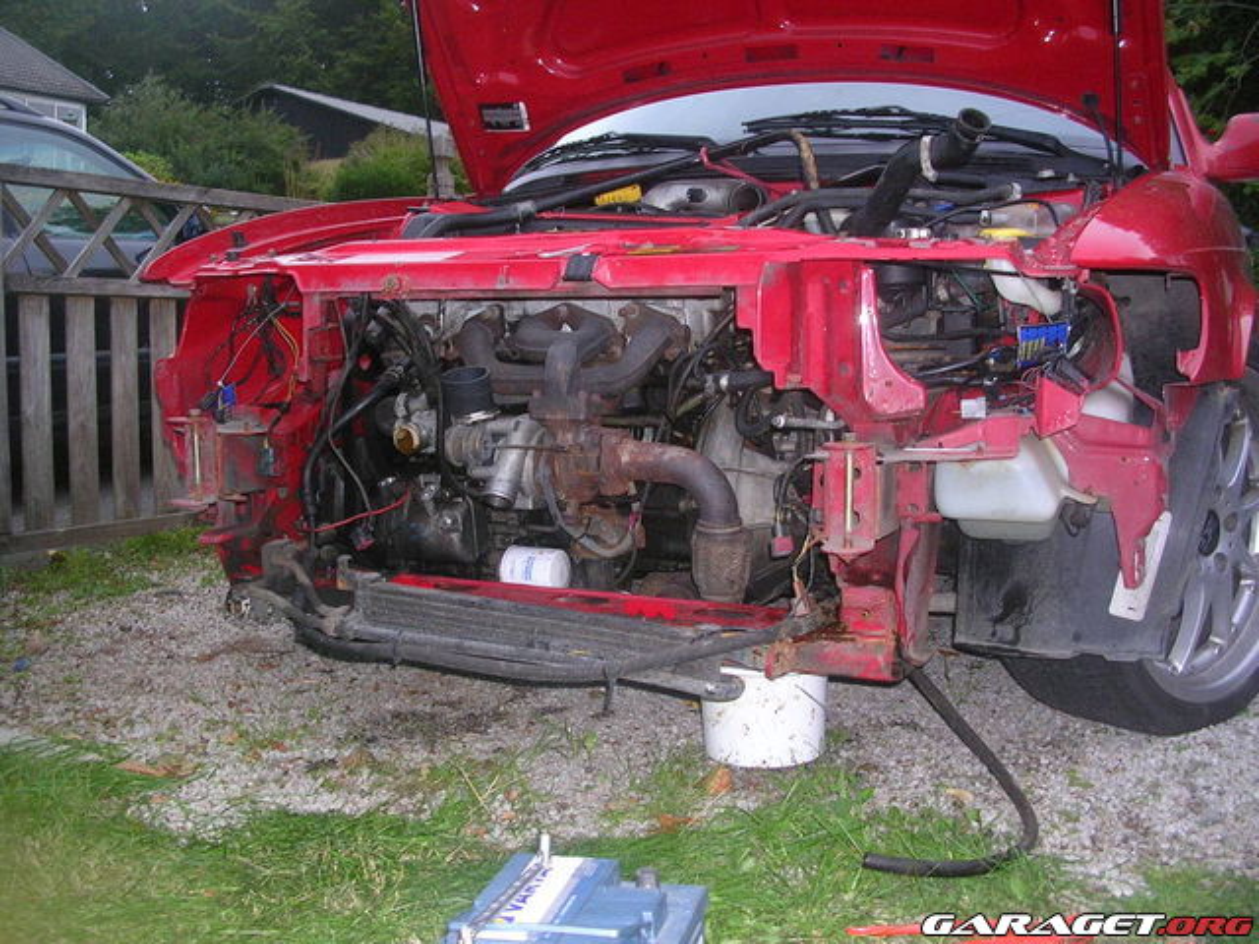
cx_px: 630
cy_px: 472
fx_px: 1382
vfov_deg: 37.7
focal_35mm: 38
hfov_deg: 49.0
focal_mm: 5.8
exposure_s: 1/60.1
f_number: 2.8
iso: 88
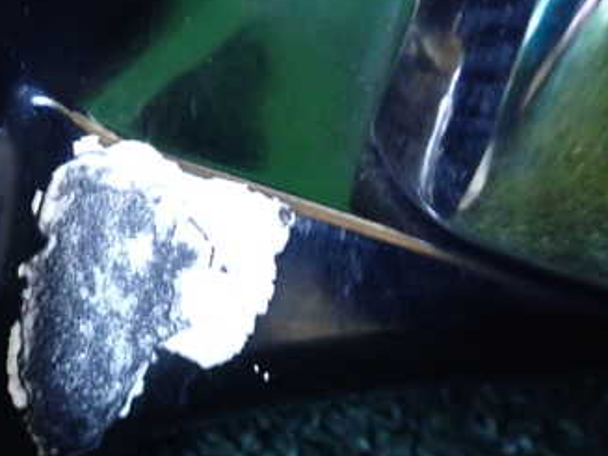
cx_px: 145
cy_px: 242
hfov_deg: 34.2
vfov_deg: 26.5
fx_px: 966
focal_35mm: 55
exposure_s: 1/20
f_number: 2.3
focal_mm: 5.4
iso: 800
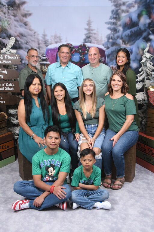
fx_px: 250
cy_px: 116
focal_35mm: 39
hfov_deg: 34.2
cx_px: 77
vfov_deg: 49.6
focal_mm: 26
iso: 640
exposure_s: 1/125
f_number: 6.3
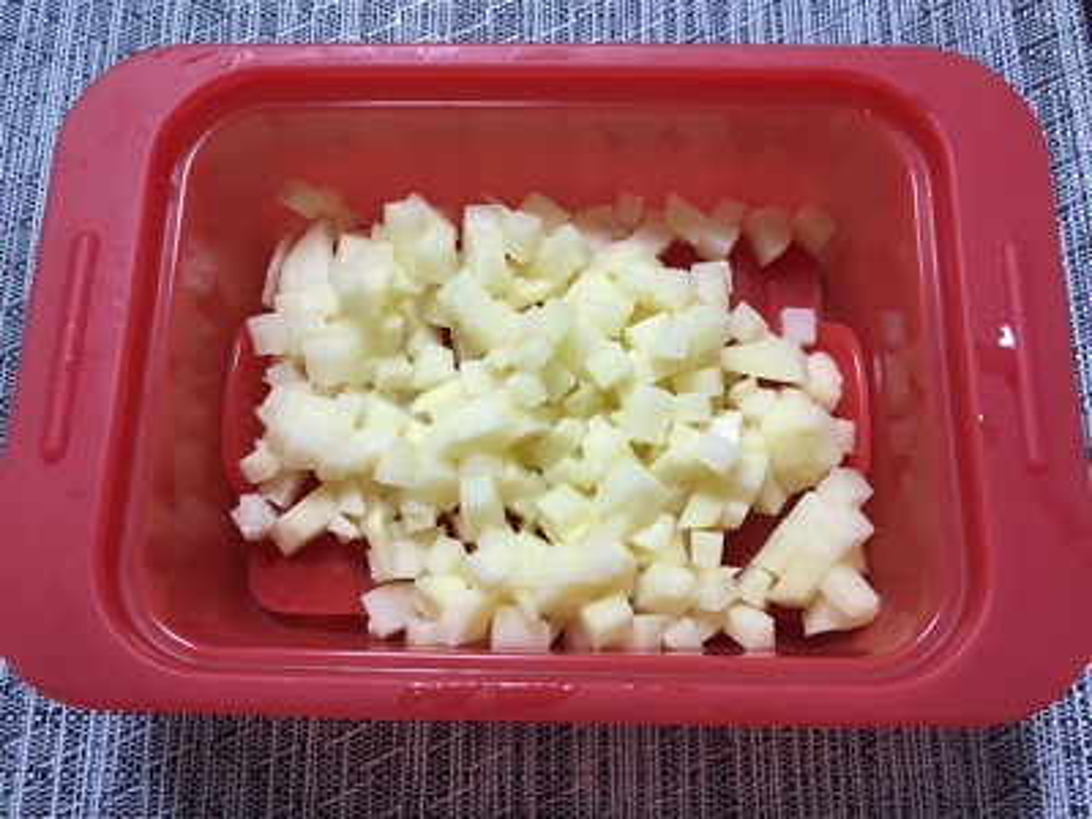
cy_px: 410
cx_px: 546
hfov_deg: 61.7
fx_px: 915
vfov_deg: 48.2
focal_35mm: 29
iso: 80
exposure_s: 1/30
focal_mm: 4.15
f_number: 2.2
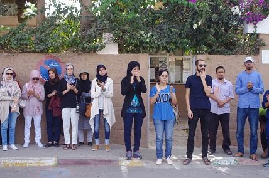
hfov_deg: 38.2
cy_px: 89
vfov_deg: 25.9
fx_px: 388
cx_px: 134
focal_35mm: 52
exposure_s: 1/60
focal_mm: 35
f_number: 11
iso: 400
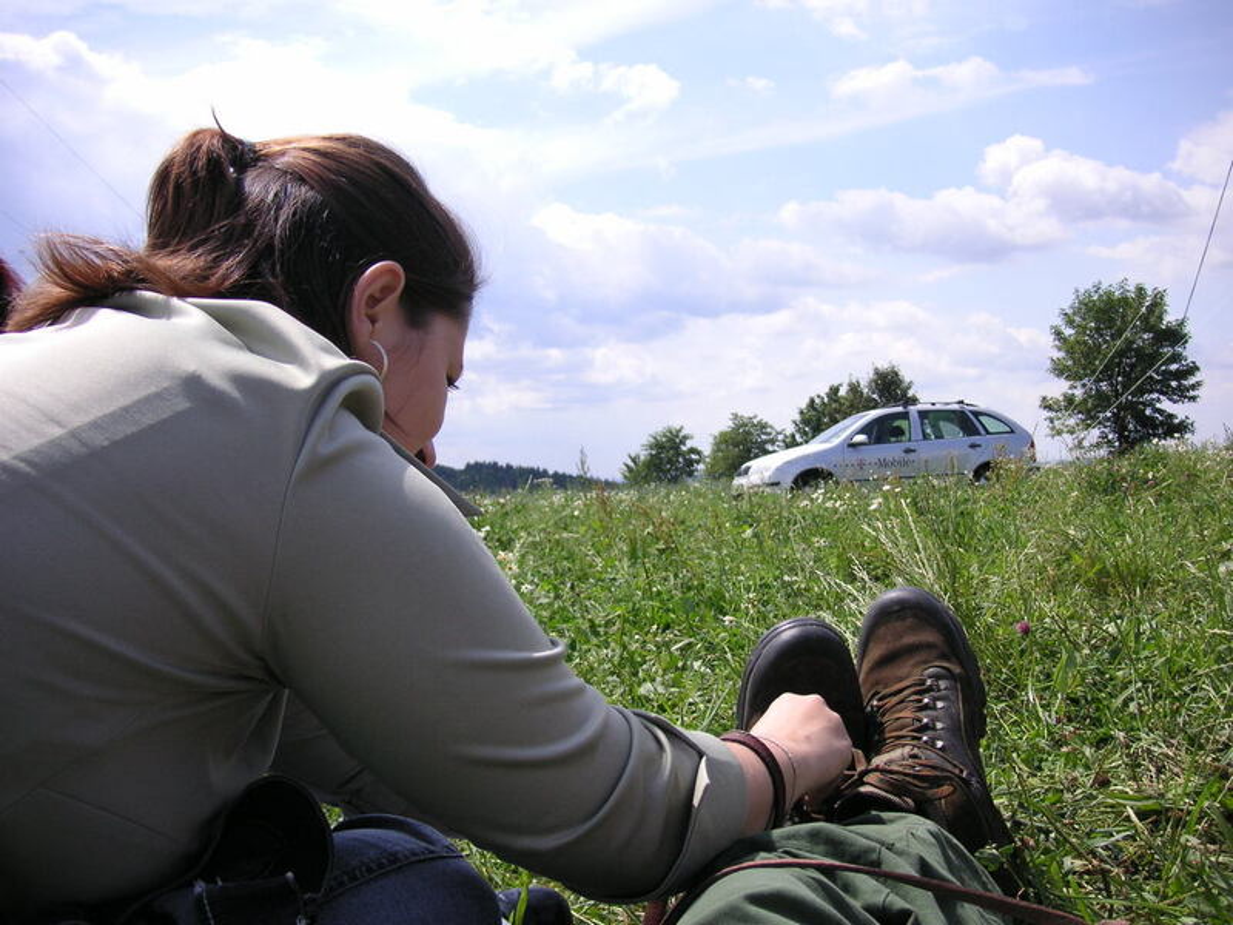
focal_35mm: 37
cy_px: 462
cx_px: 616
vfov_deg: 38.7
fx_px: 1318
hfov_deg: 50.1
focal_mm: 6.1
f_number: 6.7
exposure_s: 1/180
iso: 50
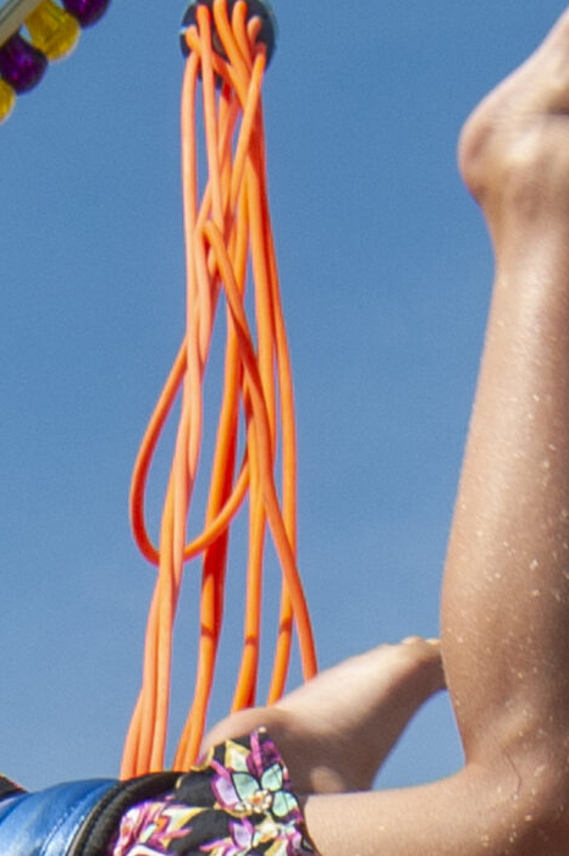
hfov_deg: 8.1
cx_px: -18
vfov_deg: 11.7
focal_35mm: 168
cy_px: 1303
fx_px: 3991
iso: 320
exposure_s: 1/500
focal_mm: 46
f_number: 11
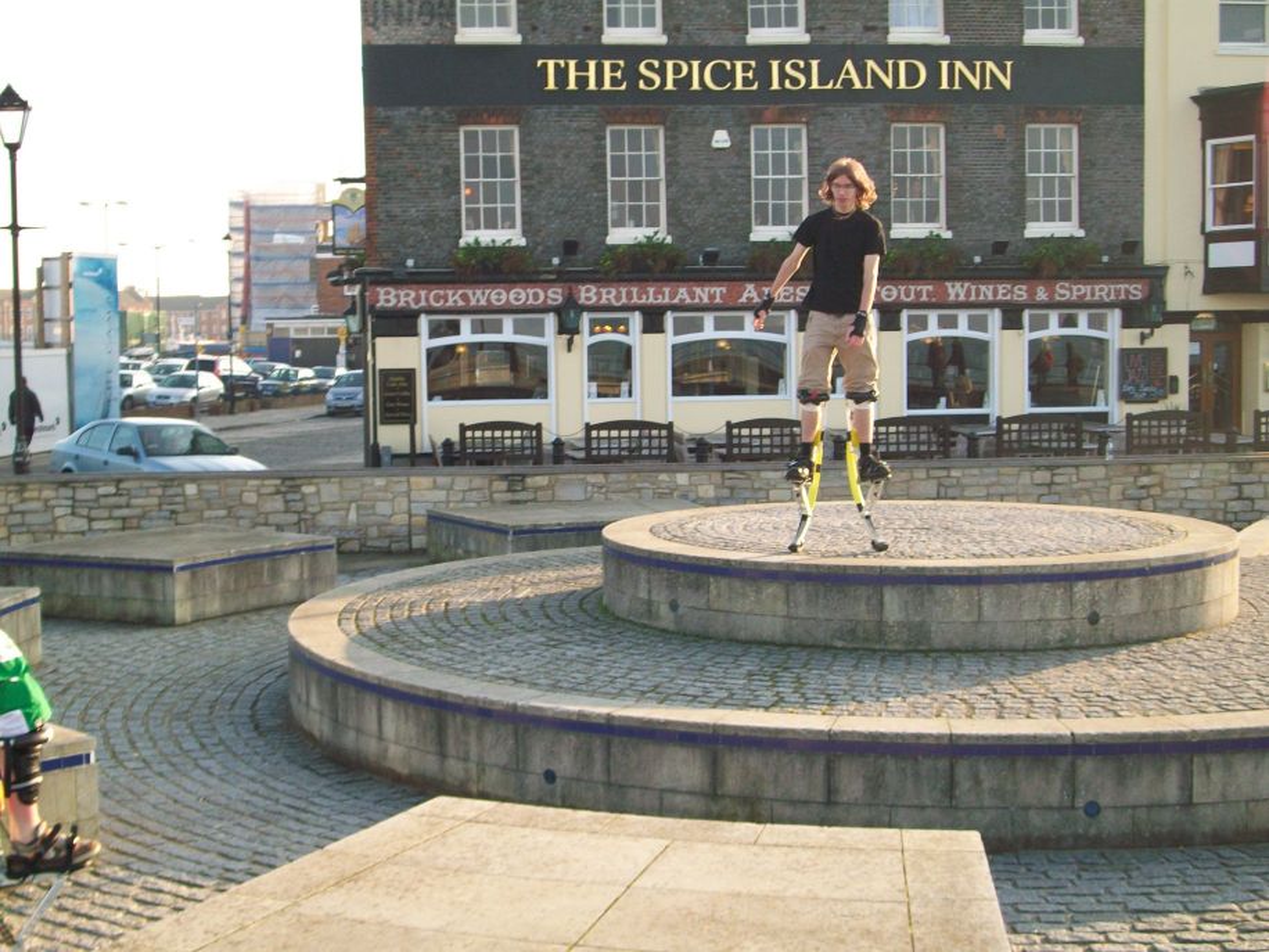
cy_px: 476
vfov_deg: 29.1
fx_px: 1833
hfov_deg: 38.2
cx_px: 634
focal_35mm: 50
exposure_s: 1/160
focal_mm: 8.8
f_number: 3.6
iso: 64
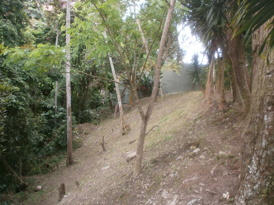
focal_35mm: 27
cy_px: 102
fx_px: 214
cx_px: 137
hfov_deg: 65.3
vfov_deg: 51.4
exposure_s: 1/80
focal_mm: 4.8
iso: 100
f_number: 2.9
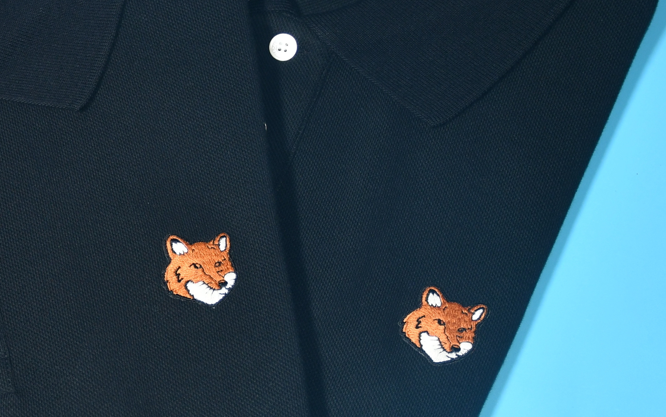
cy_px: 269
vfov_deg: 10.2
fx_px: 2342
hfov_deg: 16.0
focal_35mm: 129
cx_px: 45
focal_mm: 35
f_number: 4.2
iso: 250
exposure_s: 1/125
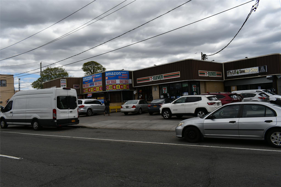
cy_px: 94
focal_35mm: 27
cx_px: 140
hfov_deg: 67.4
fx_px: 211
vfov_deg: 47.9
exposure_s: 1/400
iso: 100
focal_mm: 18
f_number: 10
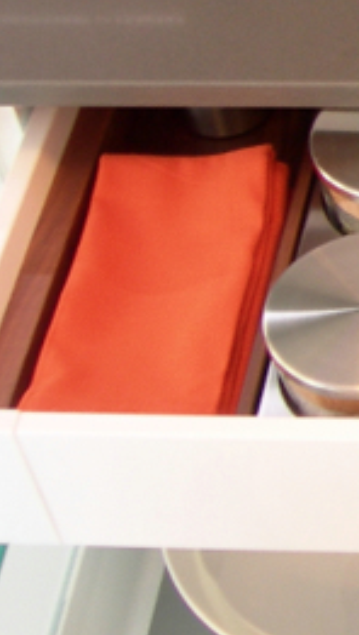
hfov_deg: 7.7
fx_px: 2395
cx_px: 990
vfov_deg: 15.0
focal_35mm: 142
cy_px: 71
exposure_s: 1/6.6
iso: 50
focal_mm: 7.8
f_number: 2.8
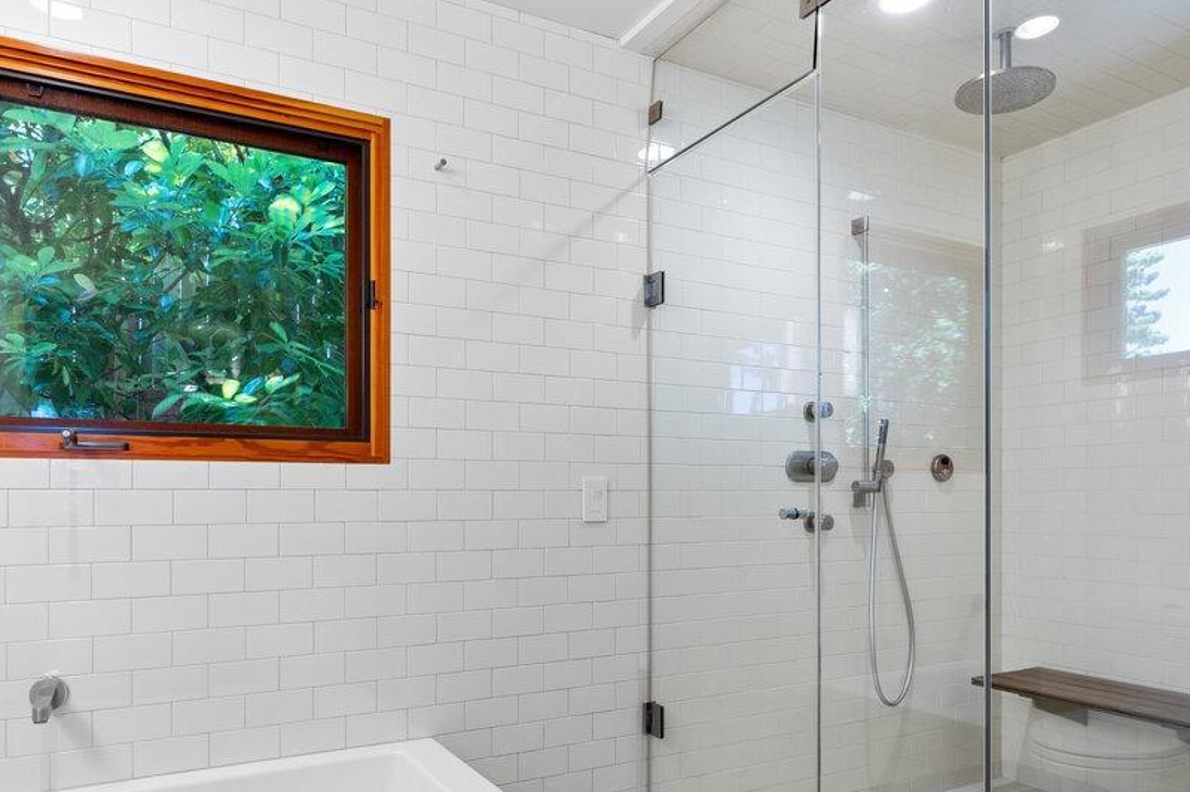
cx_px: 538
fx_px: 817
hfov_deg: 71.9
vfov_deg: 51.0
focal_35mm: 25
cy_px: 503
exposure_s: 1/10
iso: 400
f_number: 11
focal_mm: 16.5
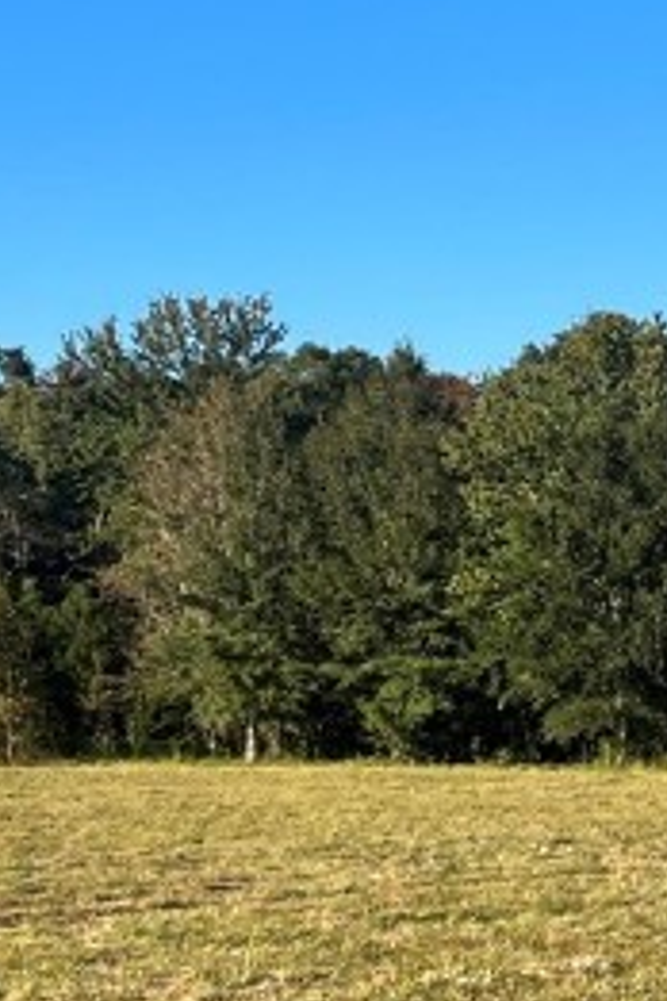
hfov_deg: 12.7
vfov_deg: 19.2
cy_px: 345
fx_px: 2946
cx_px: 705
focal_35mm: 106
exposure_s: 1/2688
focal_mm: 5.1
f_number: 1.6
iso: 50
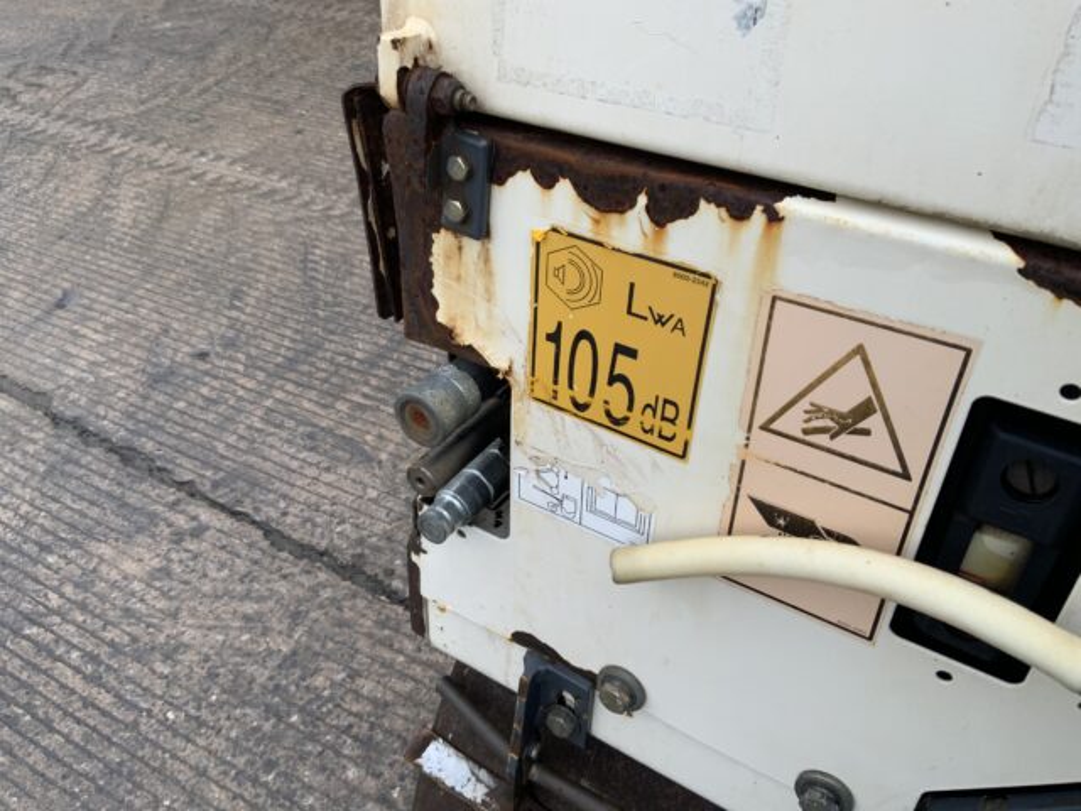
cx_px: 540
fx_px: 906
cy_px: 406
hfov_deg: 61.7
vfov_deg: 48.2
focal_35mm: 29
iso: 16
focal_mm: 3
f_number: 1.8
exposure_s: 1/122
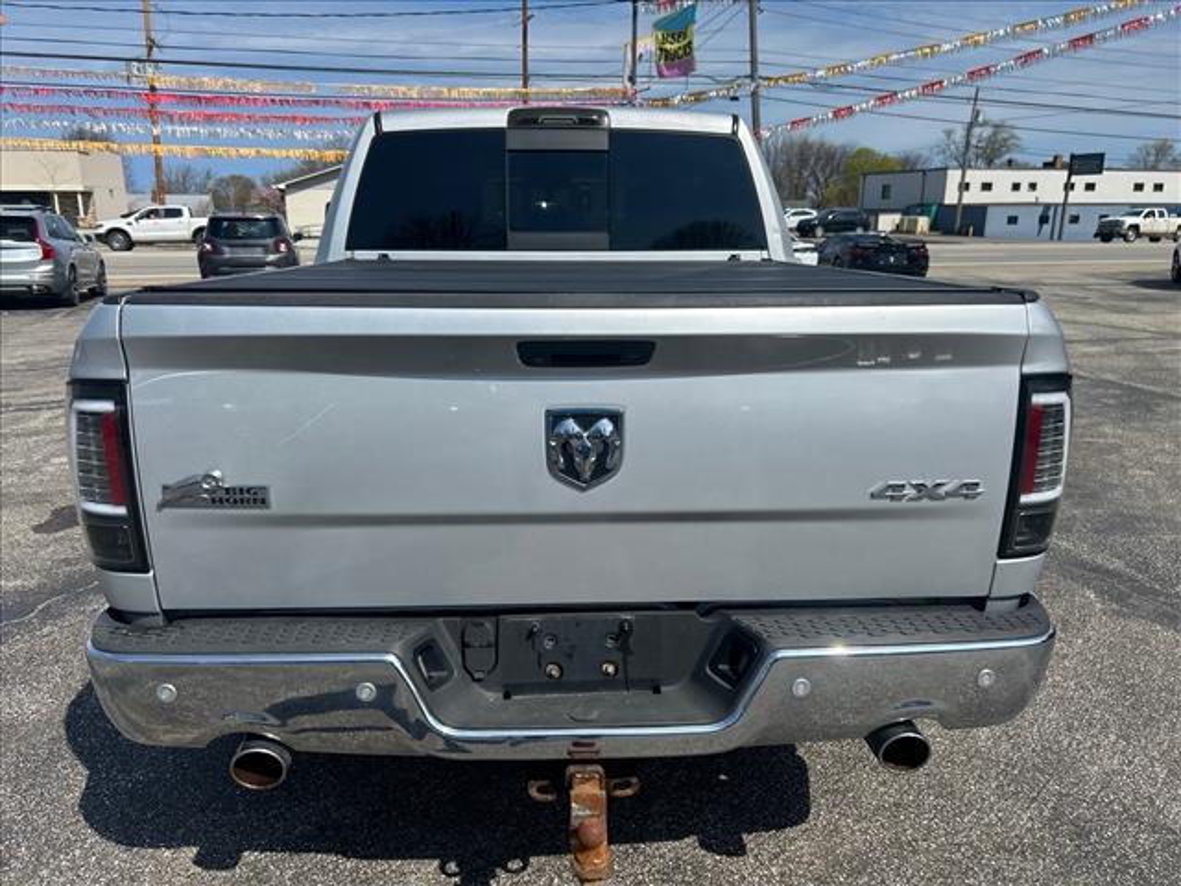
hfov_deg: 67.3
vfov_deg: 53.1
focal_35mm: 26
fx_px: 887
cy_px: 443
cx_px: 590
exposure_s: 1/5882
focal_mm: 5.7
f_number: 1.5
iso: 50
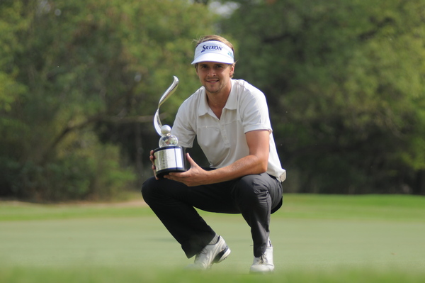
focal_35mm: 165
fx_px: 1946
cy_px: 142
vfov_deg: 8.3
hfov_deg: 12.5
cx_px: 212
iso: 200
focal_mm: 110
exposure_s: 1/2000
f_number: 2.8
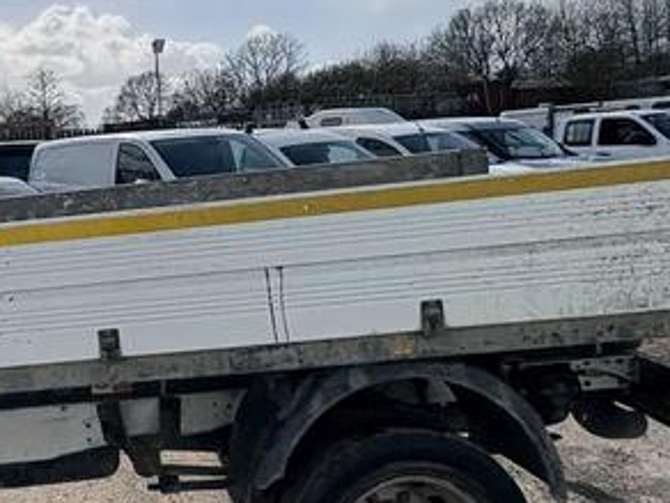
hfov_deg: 39.1
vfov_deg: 33.6
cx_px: 9
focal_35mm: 43
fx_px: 832
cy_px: 218
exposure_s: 1/4630
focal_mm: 2.22
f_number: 2.2
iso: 50
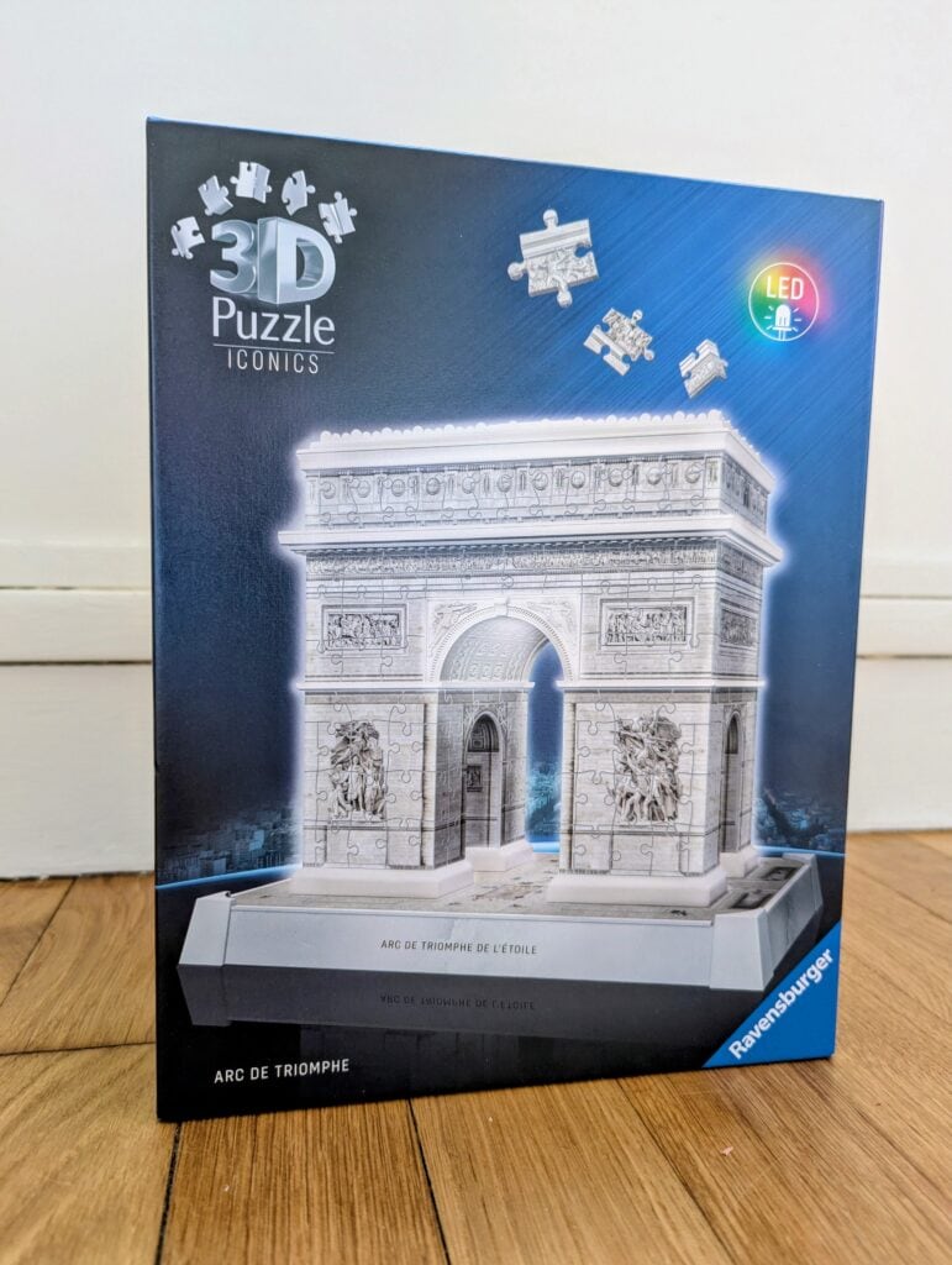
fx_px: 878
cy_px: 632
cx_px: 476
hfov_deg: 56.9
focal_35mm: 24
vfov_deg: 71.5
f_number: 1.85
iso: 225
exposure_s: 1/23.8
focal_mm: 6.81
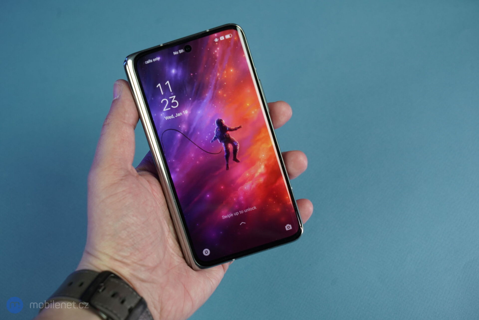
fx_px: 679
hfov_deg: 38.9
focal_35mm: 51
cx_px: 240
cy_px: 160
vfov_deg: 26.5
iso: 1000
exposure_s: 1/160
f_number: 7.1
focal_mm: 51
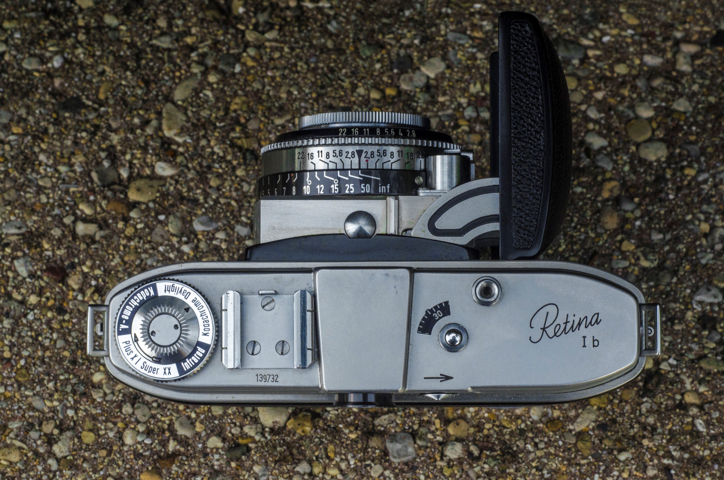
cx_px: 362
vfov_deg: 25.6
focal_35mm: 52
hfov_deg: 37.9
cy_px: 240
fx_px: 1054
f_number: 3.5
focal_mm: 35
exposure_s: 1/50
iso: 1000
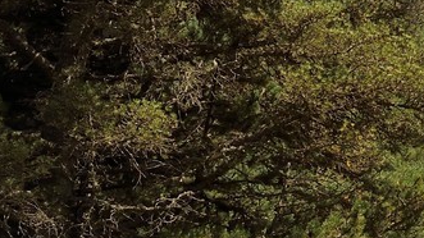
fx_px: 1933
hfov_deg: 11.1
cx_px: 915
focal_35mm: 172
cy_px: -121
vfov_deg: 6.9
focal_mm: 34
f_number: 10
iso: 200
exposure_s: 1/320
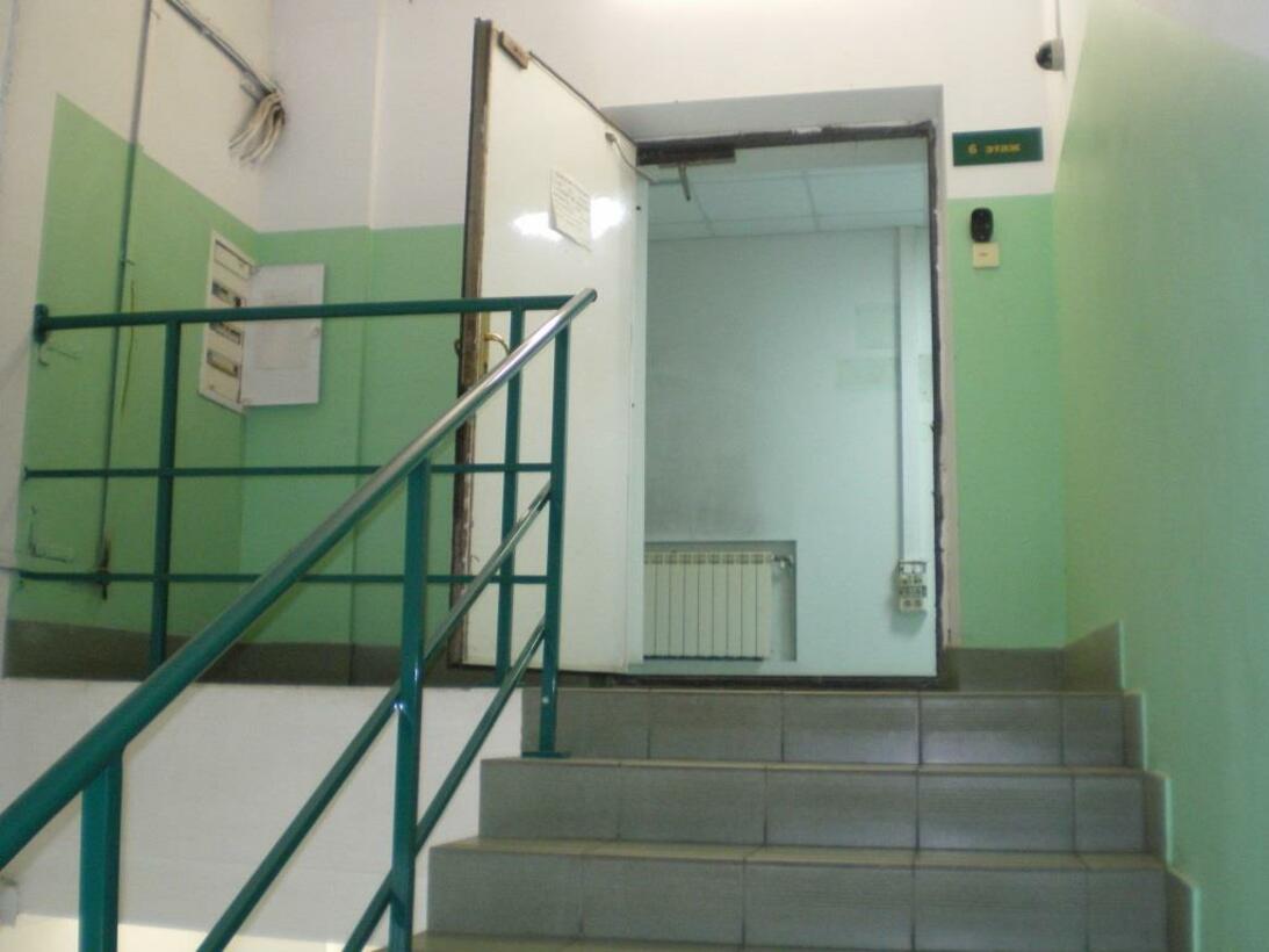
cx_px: 634
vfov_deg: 37.7
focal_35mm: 38
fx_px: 1393
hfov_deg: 49.0
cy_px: 476
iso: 400
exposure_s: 1/30
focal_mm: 6.3
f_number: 3.1
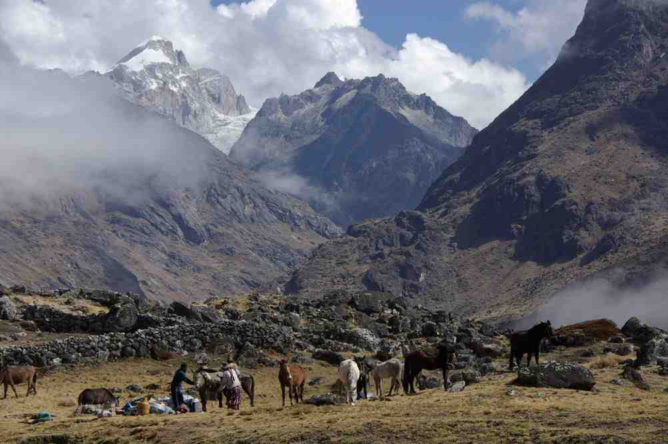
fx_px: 2169
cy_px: 222
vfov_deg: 11.7
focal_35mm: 117
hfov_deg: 17.5
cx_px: 334
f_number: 9.5
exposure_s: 1/180
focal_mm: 77.5
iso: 100
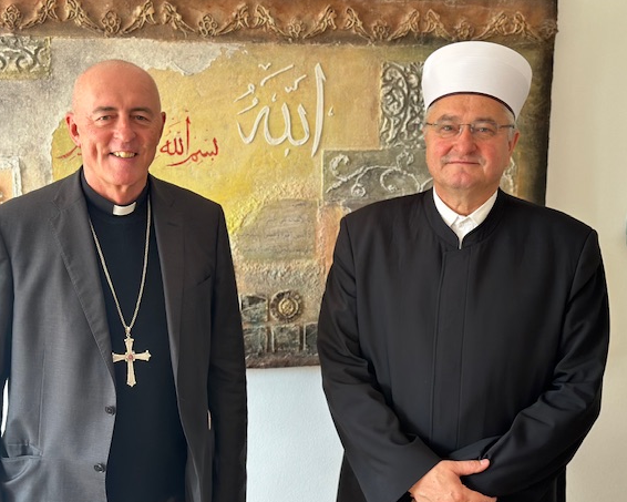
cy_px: 262
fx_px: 984
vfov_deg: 28.6
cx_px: 282
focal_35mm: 53
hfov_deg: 35.3
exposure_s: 1/121
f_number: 1.78
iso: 125
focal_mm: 6.86
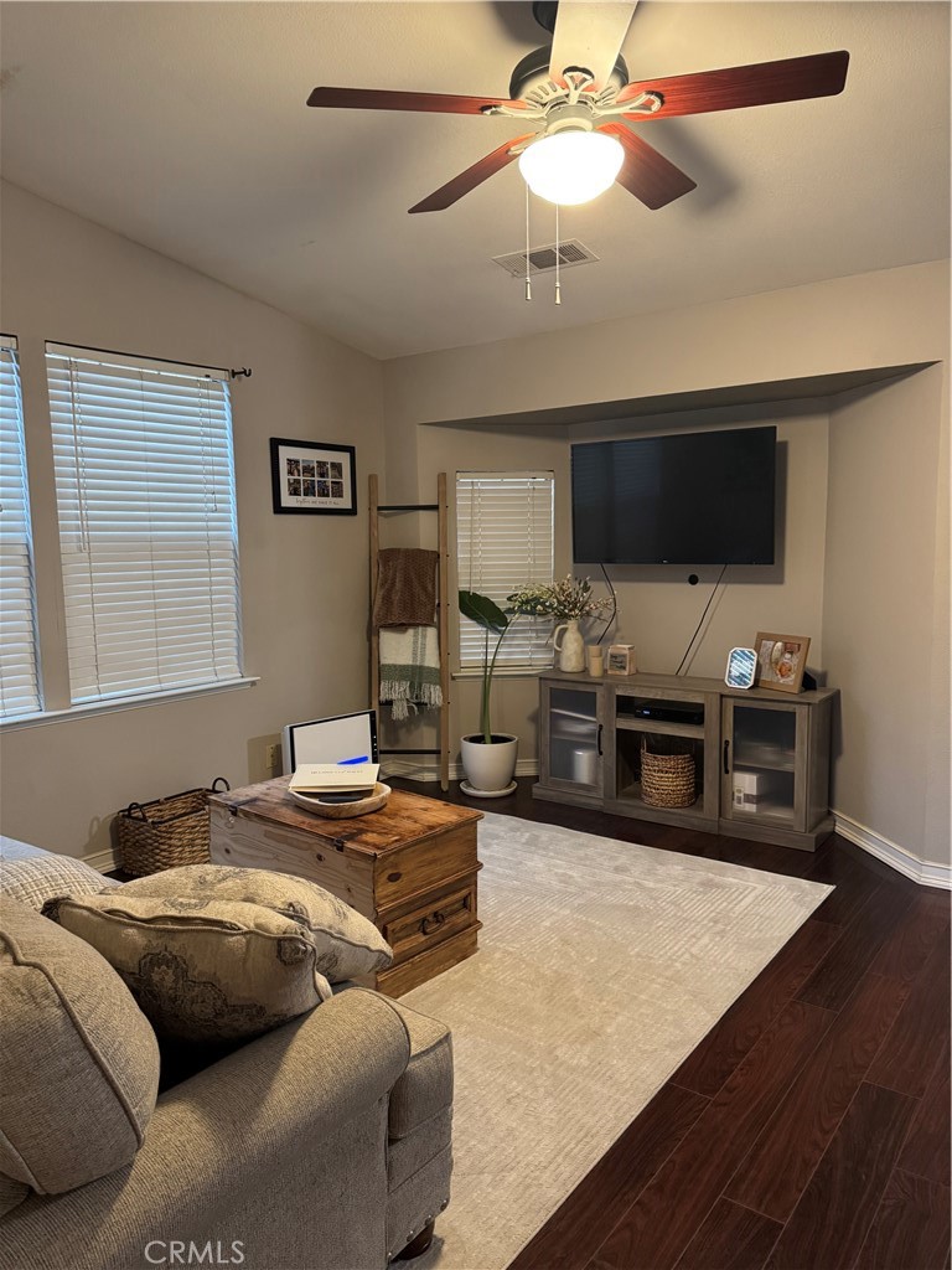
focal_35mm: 24
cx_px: 476
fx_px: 880
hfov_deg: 56.8
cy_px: 635
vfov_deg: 71.6
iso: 640
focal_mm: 6.76
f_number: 1.78
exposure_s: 1/40
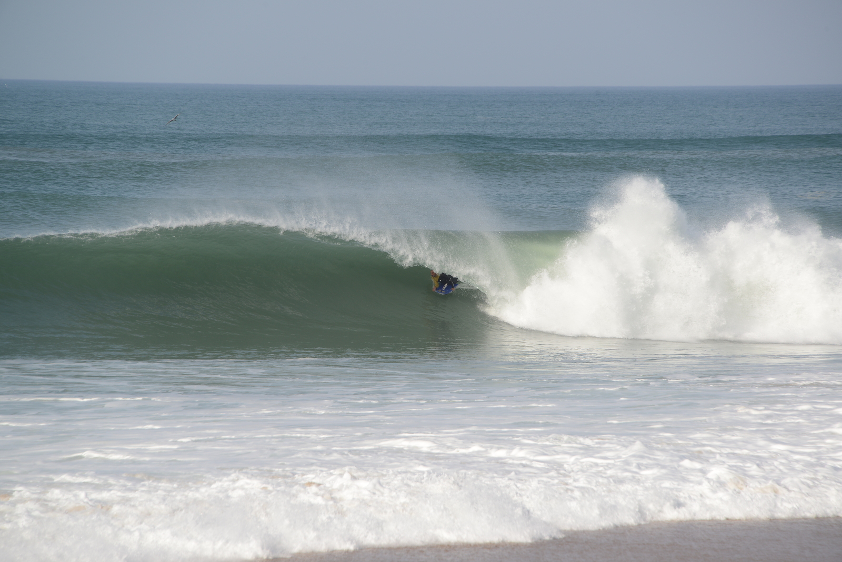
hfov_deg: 6.9
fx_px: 7019
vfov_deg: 4.6
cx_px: 421
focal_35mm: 300
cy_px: 281
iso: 200
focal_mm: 300
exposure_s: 1/500
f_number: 9
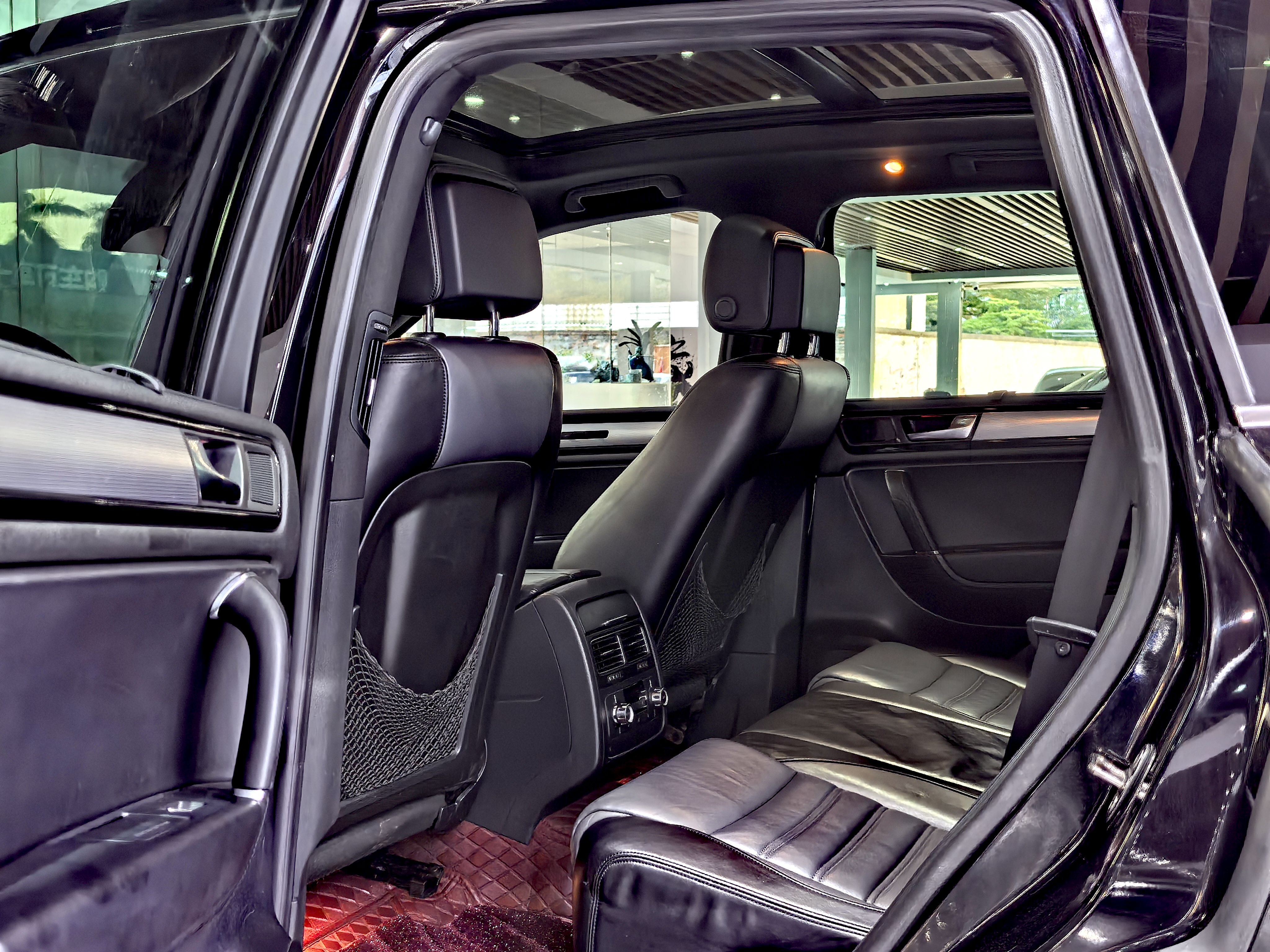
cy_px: 476
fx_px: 1541
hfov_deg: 44.8
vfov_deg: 34.3
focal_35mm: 42
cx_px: 635
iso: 320
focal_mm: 6.98
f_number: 1.4
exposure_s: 1/33.3
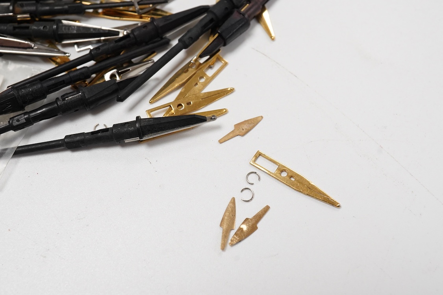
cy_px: 148
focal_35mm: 45
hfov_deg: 43.6
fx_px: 554
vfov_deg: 29.9
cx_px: 222
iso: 2500
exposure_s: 1/100
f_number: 16
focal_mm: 30
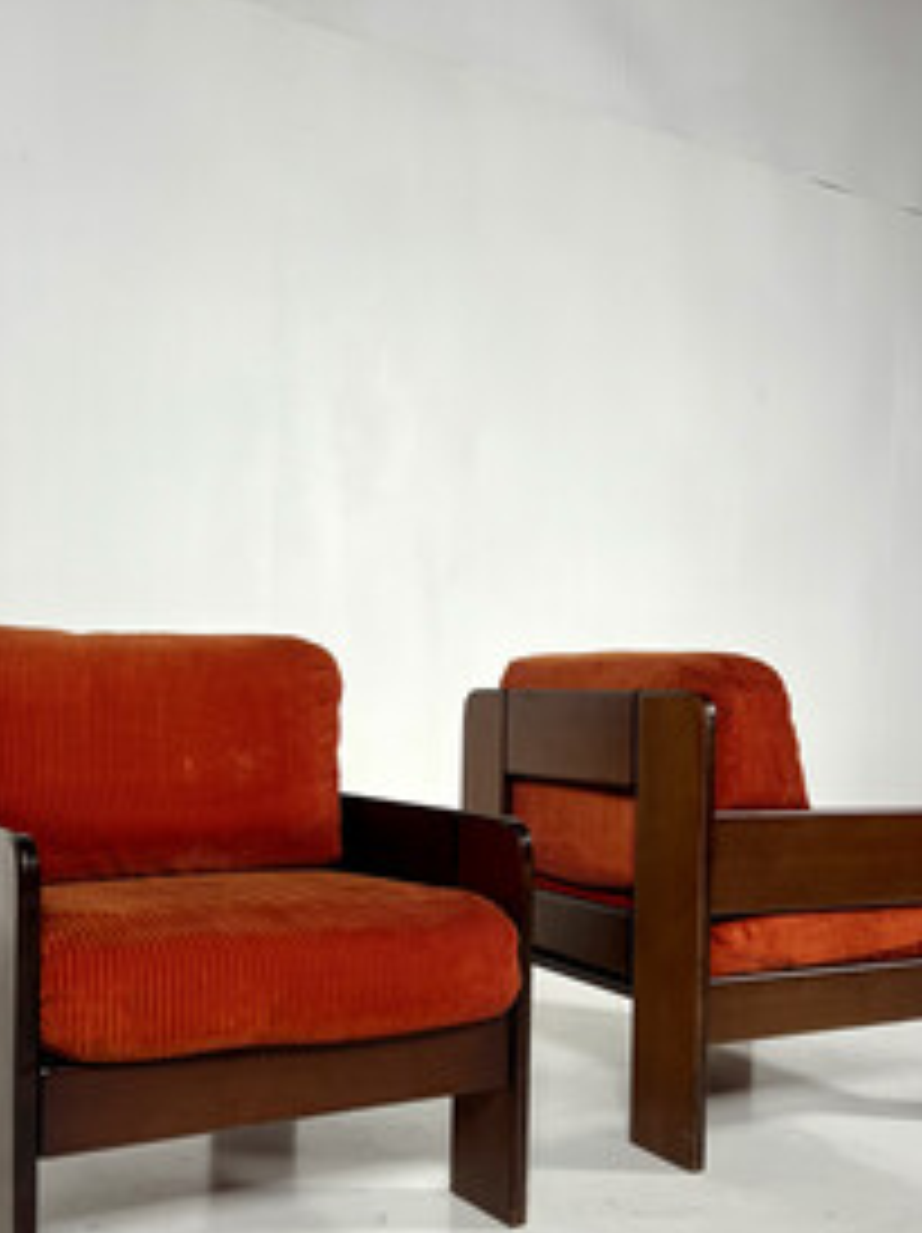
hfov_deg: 37.6
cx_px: 414
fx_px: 1352
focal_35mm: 38
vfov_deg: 48.7
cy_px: 738
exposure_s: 1/121
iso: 80
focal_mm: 5.7
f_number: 1.5
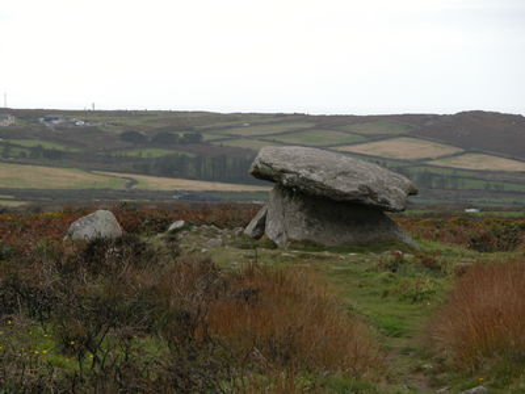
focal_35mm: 223
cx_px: 262
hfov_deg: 8.9
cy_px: 197
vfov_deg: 6.7
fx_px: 3382
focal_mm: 56.7
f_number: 5.2
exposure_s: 1/284
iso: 100
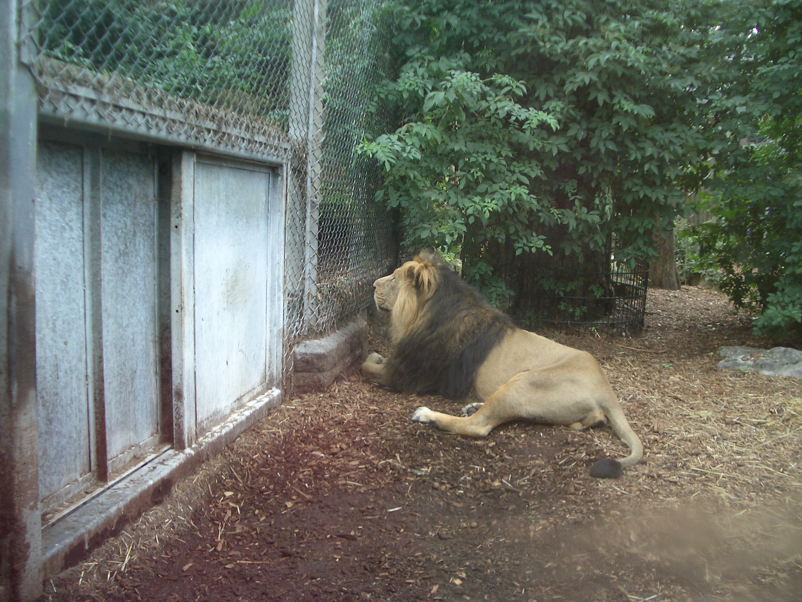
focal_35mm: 35
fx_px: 811
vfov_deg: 40.7
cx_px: 401
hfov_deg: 52.6
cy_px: 301
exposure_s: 1/100
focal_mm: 5.8
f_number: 2.6
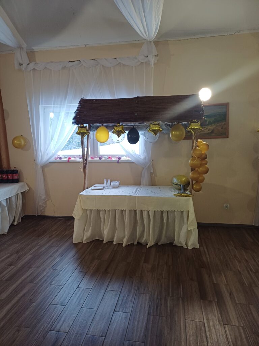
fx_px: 249
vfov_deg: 69.4
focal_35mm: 25
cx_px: 130
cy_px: 173
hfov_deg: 54.9
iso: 320
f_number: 1.8
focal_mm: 4.65
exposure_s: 1/50
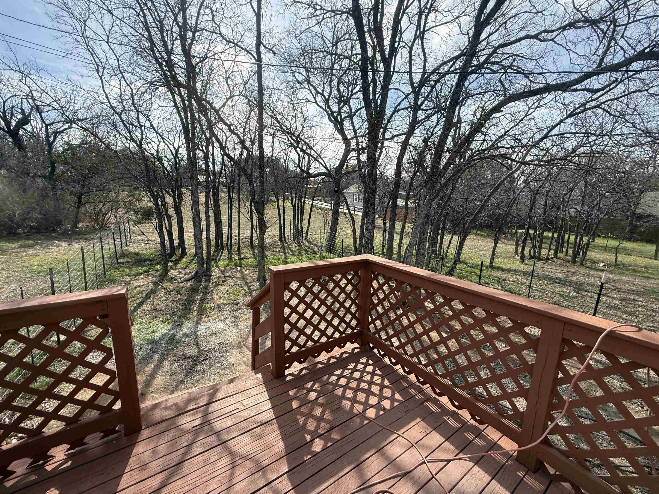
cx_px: 330
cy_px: 247
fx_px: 267
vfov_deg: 85.7
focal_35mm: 14
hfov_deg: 102.1
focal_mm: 2.22
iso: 64
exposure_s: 1/1145
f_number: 2.2
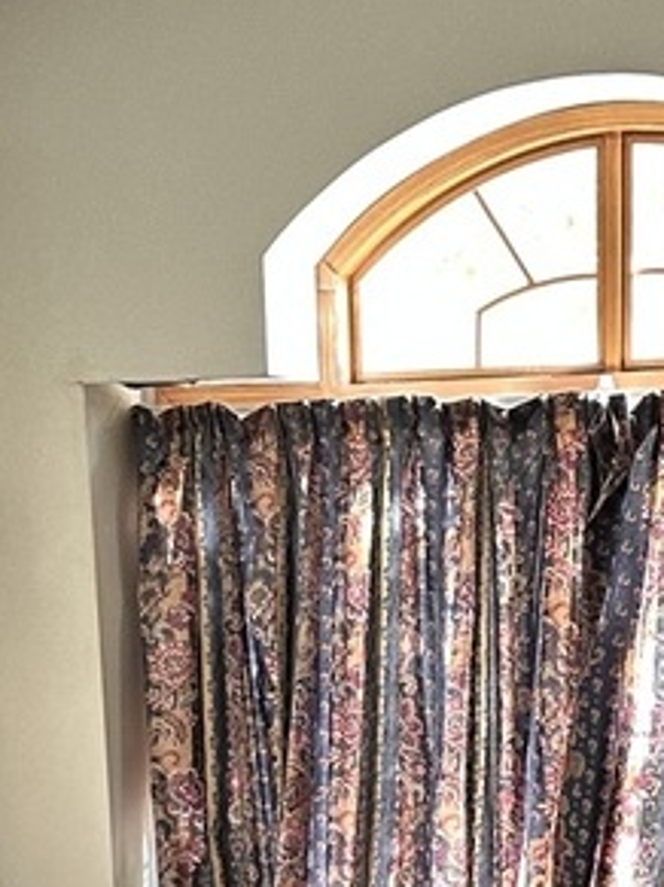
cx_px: 402
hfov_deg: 16.6
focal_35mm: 89
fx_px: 2278
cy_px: 1067
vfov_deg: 20.6
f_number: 1.78
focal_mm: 6.86
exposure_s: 1/60
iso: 400
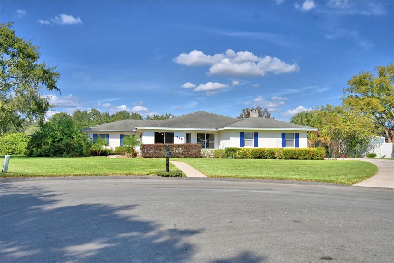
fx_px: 328
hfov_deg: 61.9
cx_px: 197
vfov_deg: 43.6
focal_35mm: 30
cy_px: 132
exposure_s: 1/1000
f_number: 5.6
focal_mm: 20
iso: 100
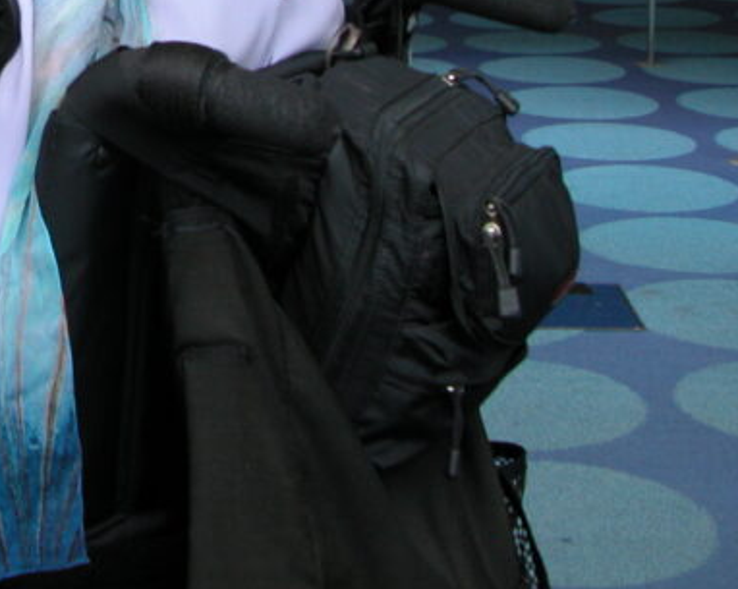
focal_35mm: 89
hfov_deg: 20.3
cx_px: -128
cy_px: -133
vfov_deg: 16.5
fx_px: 1942
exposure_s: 1/37.7
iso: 100
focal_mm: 8.9
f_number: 2.8
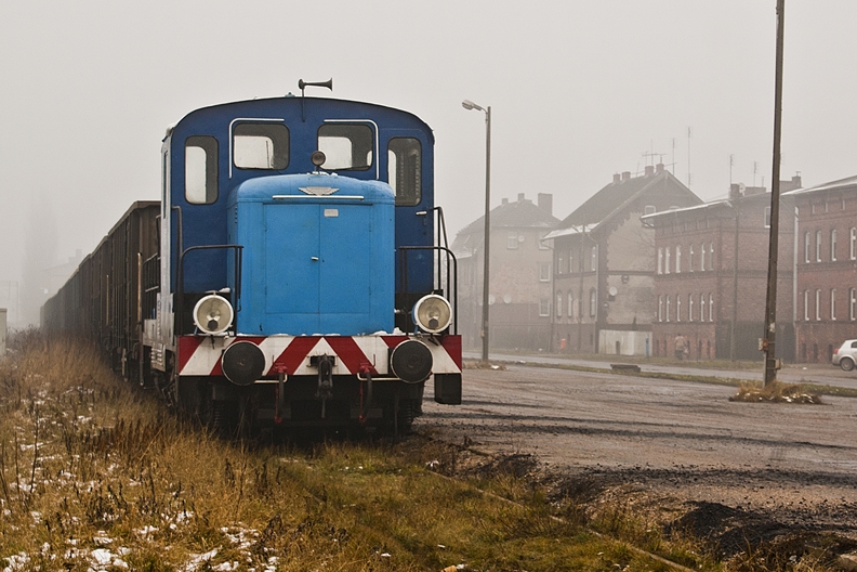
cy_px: 220
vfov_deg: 14.1
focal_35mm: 97
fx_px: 2309
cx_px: 536
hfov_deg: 21.0
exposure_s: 1/125
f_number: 5.6
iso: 100
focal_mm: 50
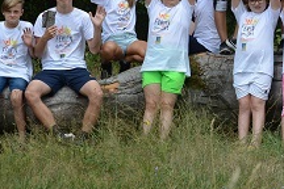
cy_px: -1
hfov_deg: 7.8
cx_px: 266
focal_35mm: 263
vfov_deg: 5.2
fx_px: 2075
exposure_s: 1/200
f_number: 7.1
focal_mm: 70
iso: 200
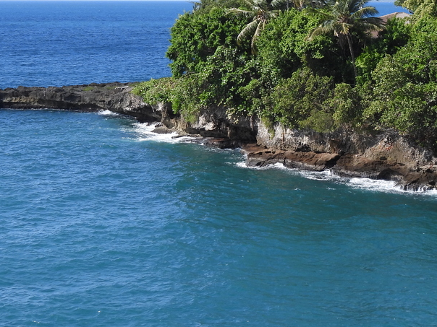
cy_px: 69
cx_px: 332
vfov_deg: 13.9
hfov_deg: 18.4
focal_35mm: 106
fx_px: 1338
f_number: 3.5
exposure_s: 1/800
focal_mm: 8.9
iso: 100
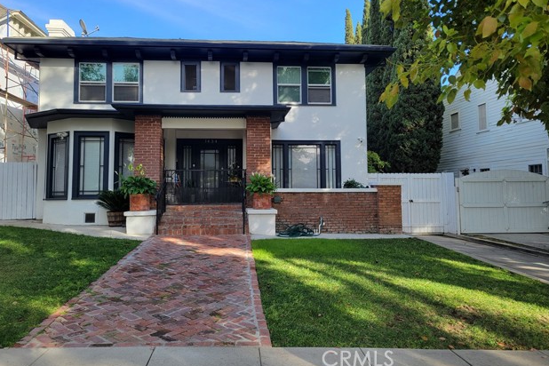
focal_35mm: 28
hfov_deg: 65.5
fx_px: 427
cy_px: 158
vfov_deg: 46.3
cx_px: 270
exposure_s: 1/612
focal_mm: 5.4
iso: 40
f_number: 1.8
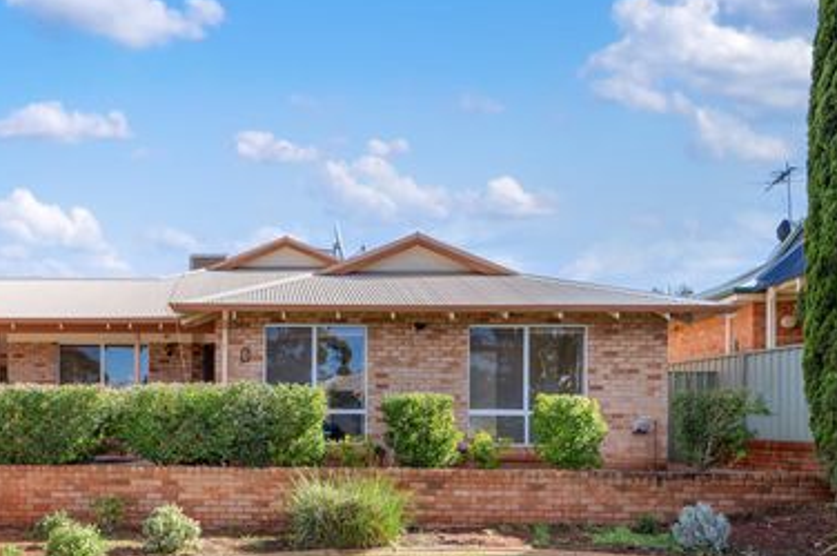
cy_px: 284
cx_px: 334
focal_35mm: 25
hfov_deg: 70.8
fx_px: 581
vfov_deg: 51.2
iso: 160
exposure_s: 1/320
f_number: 8
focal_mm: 20
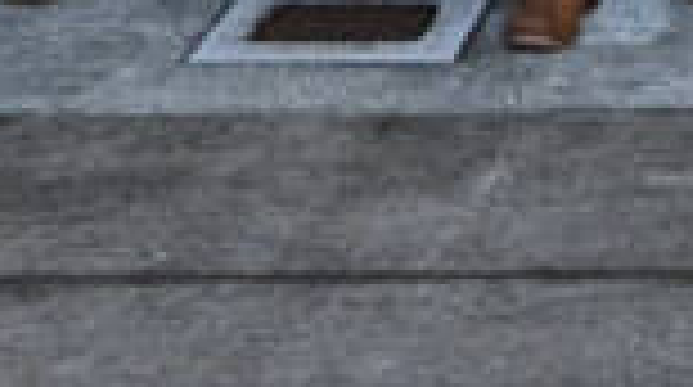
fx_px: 3438
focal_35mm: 187
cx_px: 940
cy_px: -1096
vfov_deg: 5.7
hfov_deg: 11.2
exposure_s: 1/250
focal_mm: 27.5
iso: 280
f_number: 4.2
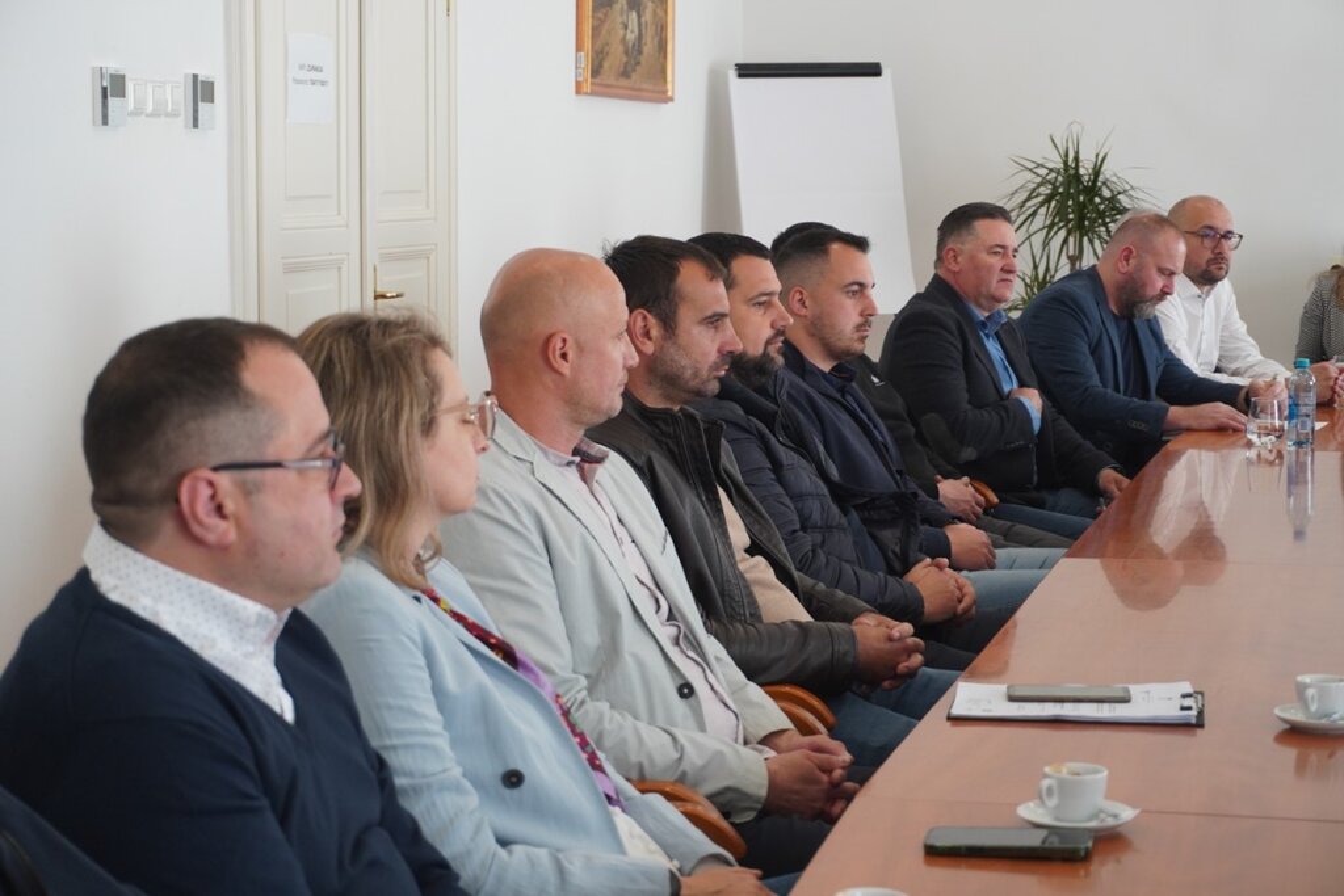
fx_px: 2800
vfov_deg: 18.2
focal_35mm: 75
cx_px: 672
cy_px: 448
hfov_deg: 27.0
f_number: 5.6
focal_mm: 50
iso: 640
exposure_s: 1/80
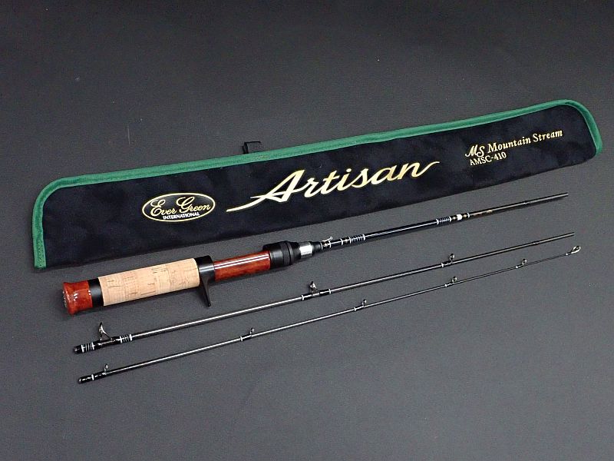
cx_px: 307
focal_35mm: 35
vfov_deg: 40.7
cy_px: 230
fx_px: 621
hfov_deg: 52.6
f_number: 3.5
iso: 1000
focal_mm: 6.42
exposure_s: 1/40
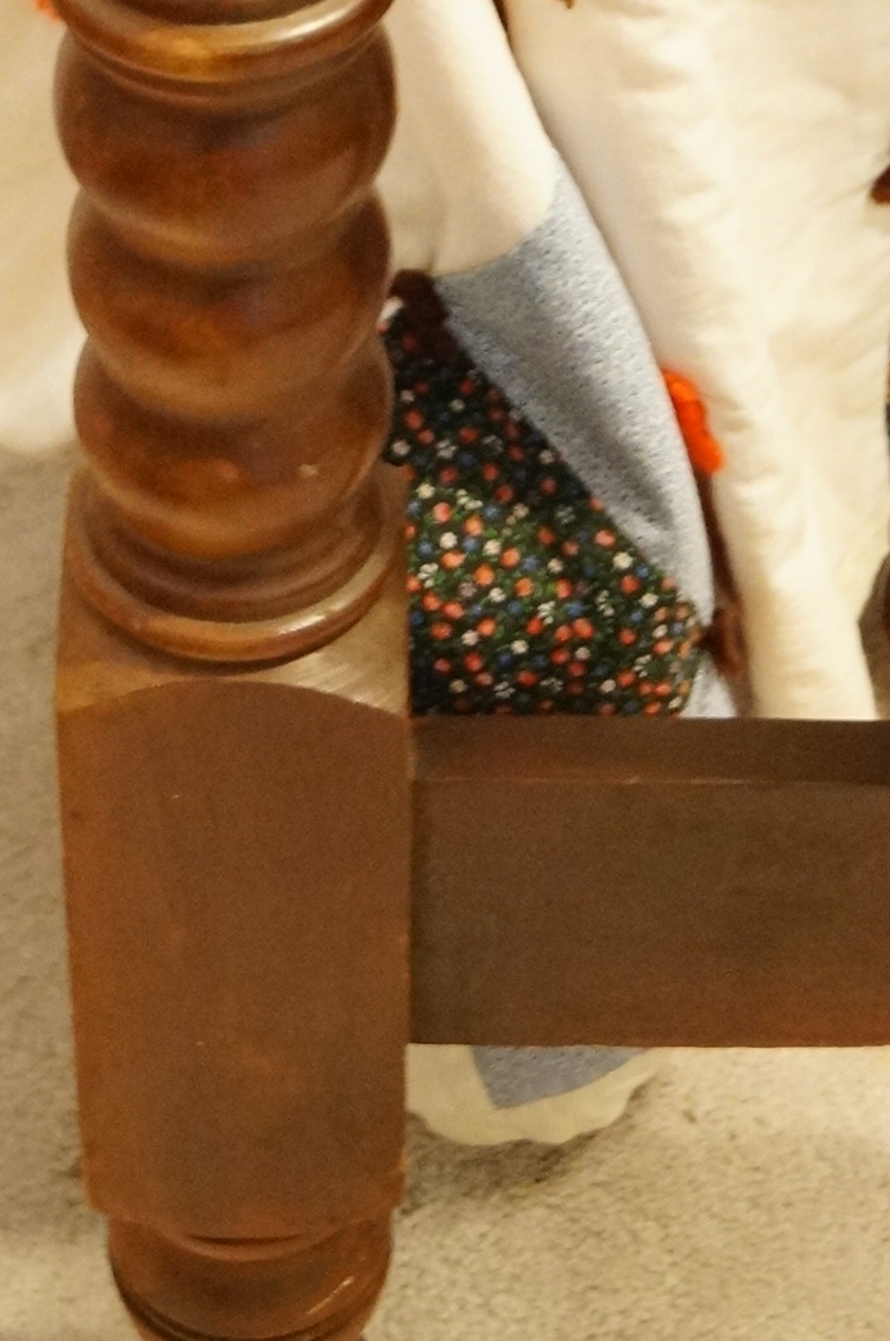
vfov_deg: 16.5
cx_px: 504
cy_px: 166
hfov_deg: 11.1
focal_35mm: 123
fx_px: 4583
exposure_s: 1/15
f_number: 5
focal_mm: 35
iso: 3200
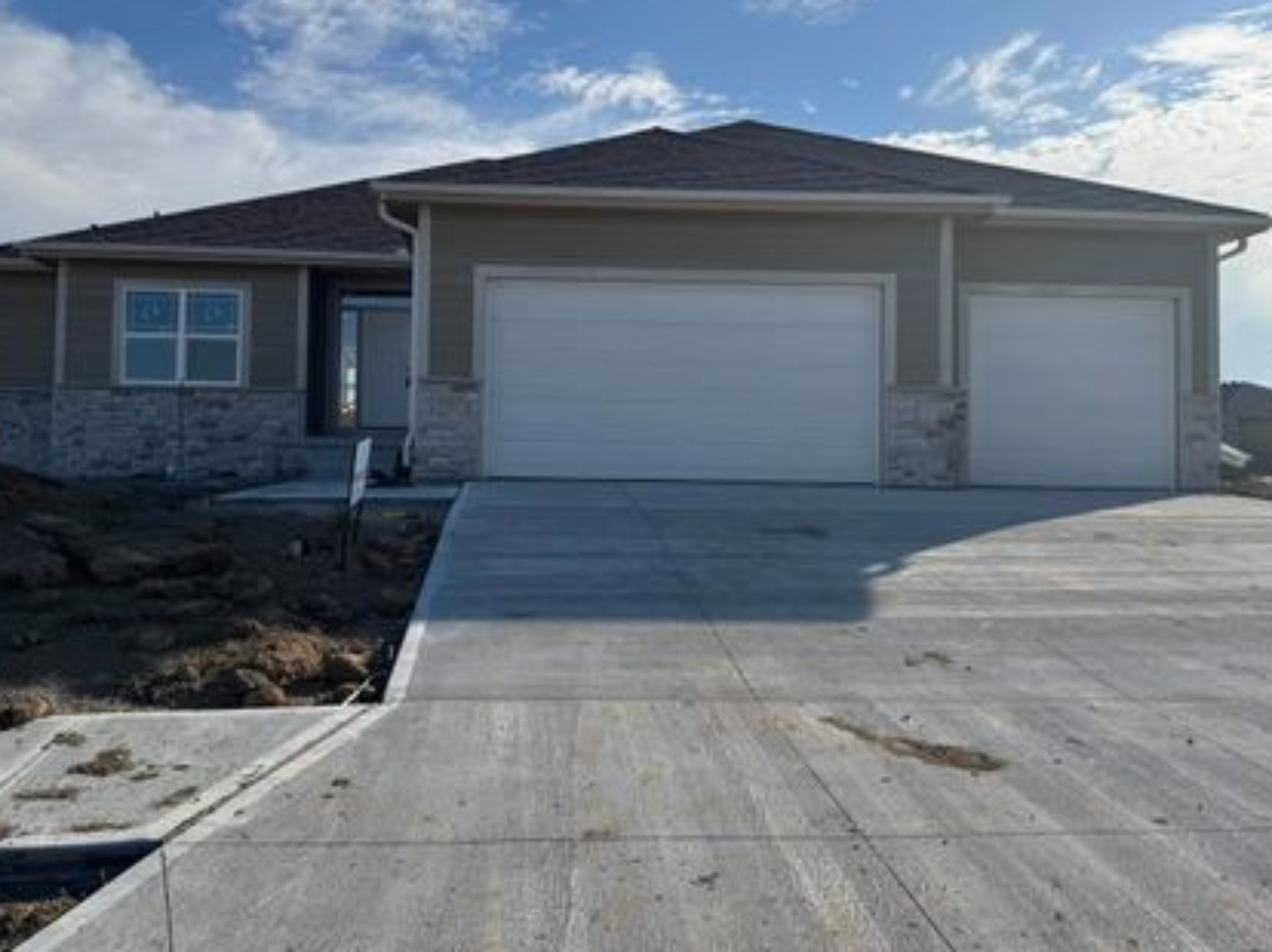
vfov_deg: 48.0
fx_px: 1065
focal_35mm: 29
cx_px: 584
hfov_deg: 61.6
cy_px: 407
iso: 80
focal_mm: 6.76
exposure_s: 1/7092
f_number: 1.78
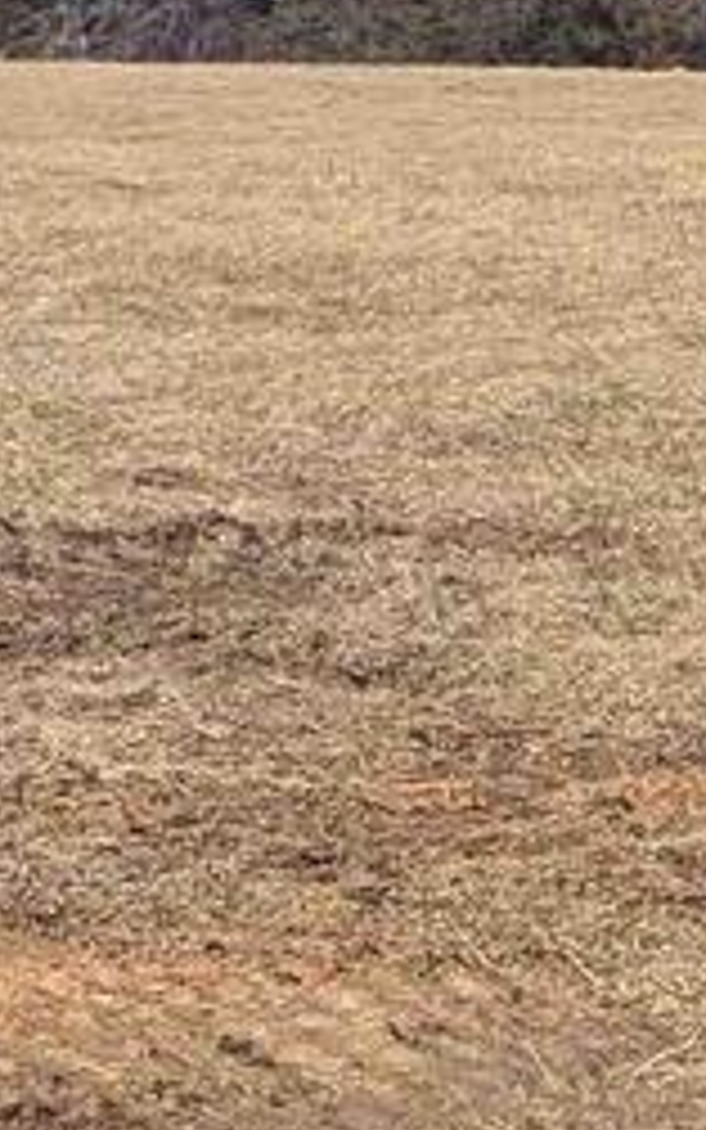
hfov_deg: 7.5
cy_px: 860
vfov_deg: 14.3
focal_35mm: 146
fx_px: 4492
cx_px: -1677
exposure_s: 1/1887
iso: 46
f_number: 1.85
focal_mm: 6.81
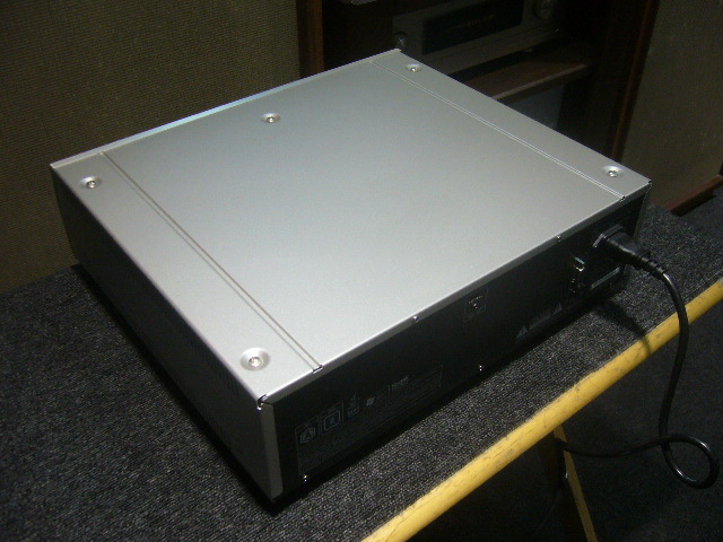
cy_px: 271
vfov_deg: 40.7
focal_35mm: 35
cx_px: 362
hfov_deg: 52.6
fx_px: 731
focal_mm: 5.8
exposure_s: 1/100
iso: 200
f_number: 2.8
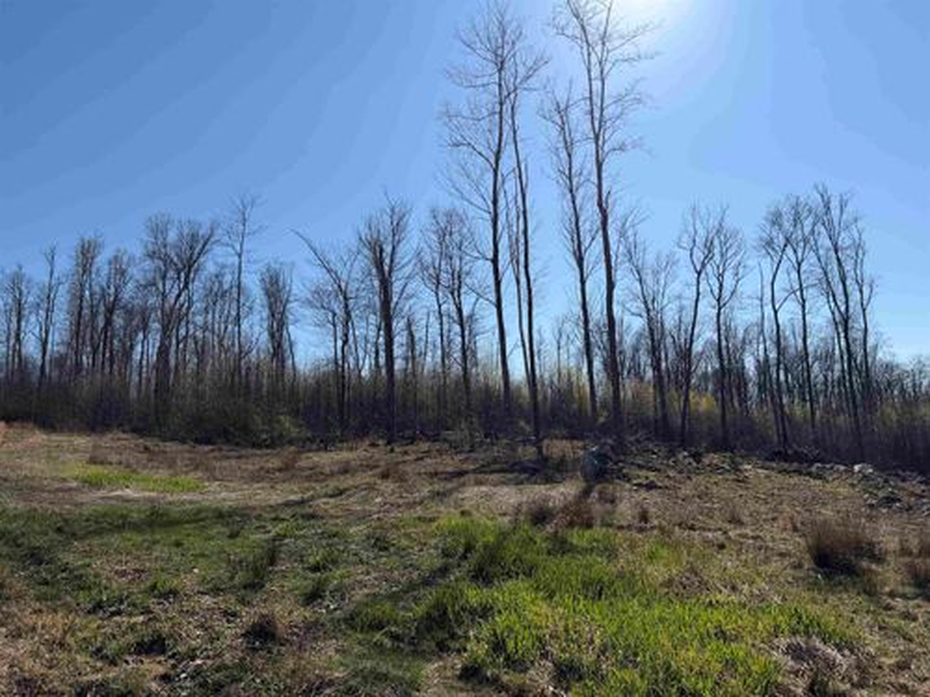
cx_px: 465
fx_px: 645
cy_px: 348
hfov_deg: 71.6
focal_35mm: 24
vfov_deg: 56.8
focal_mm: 6.76
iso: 80
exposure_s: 1/8130
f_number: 1.78
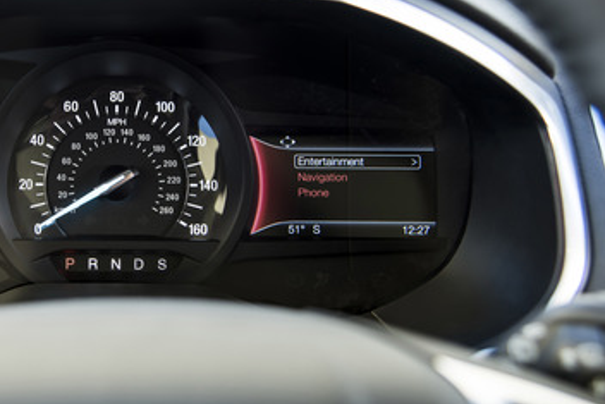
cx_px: 110
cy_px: 180
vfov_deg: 19.7
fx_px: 1160
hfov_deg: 28.5
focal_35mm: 69
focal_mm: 38
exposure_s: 1/60
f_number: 4
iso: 200
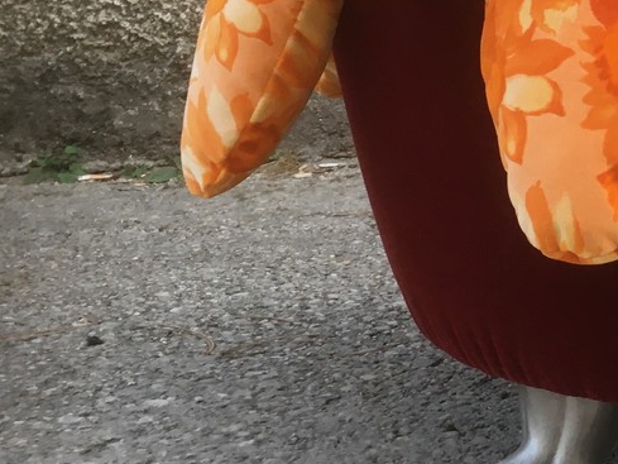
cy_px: 92
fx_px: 1589
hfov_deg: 20.3
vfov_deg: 16.5
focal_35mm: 89
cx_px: 779
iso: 25
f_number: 2.2
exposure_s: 1/33
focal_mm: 4.15
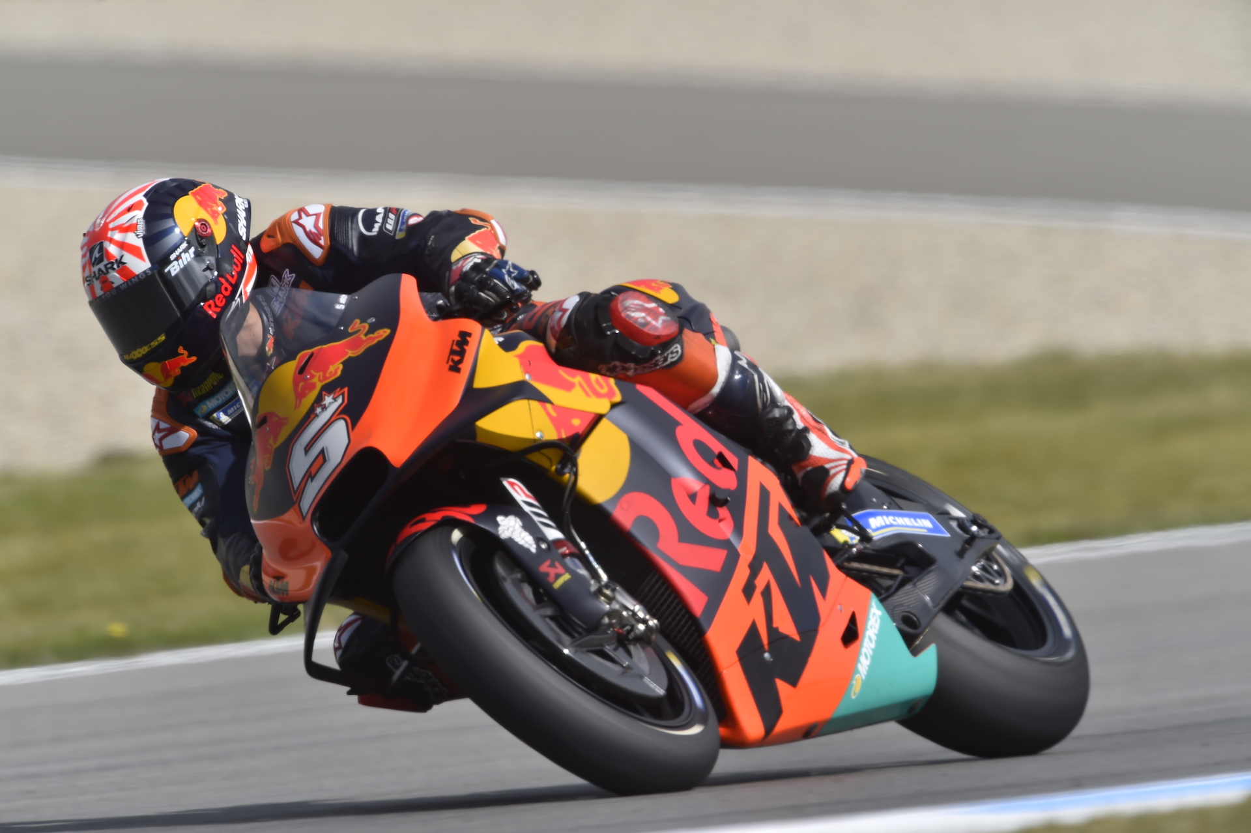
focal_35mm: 850
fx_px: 29521
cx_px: 626
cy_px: 416
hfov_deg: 2.4
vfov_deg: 1.6
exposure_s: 1/1000
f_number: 9
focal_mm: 850
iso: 200
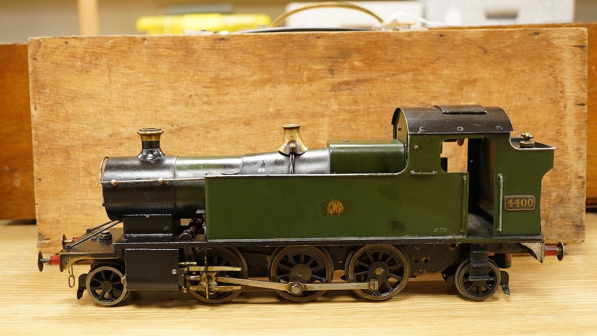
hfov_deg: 42.9
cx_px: 296
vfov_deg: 24.9
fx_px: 760
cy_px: 188
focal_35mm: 48
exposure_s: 1/125
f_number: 3.5
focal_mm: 30
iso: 2000
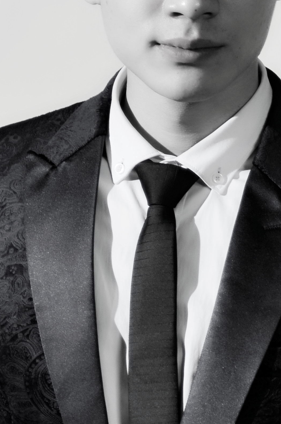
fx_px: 3333
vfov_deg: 7.3
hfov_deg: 4.8
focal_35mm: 284
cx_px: 214
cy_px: 301
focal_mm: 70
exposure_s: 1/100
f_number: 4
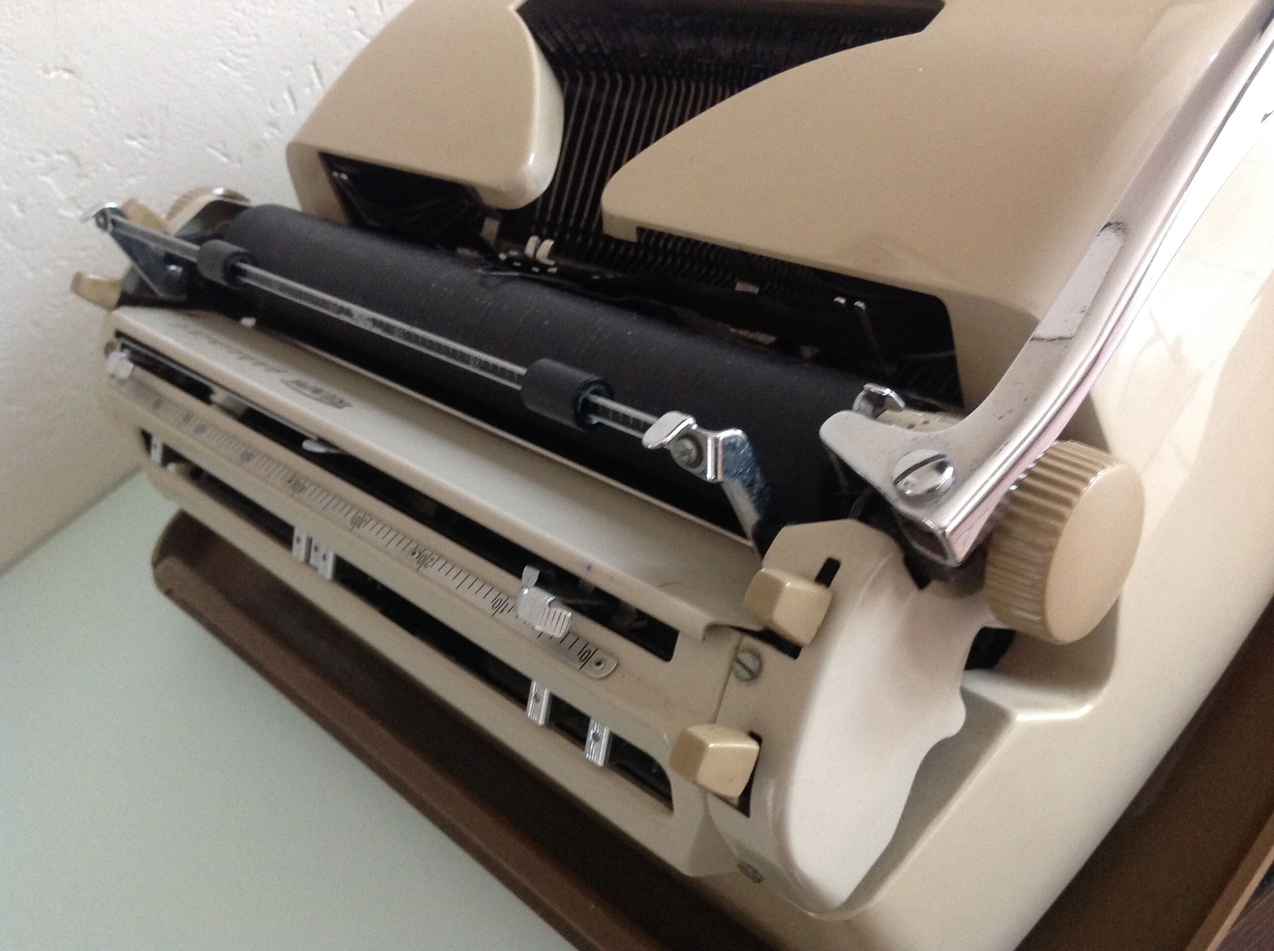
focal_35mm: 35
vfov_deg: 40.6
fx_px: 1286
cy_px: 476
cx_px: 637
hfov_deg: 52.7
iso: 320
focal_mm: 4.28
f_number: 2.4
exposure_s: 1/15
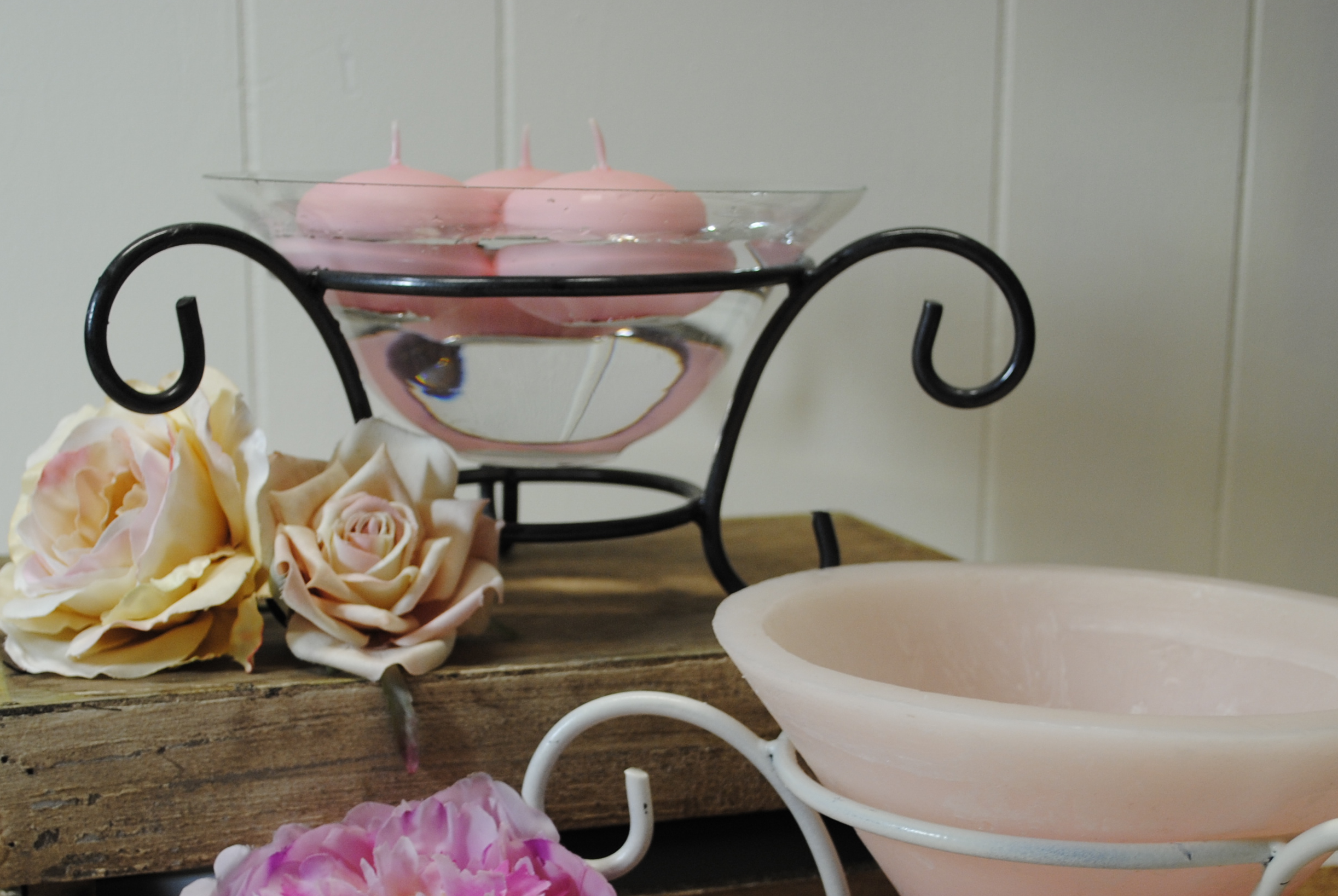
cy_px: 689
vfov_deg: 23.6
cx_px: 694
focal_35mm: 57
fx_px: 2121
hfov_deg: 35.0
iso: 200
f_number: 4
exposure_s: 1/30
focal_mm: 24
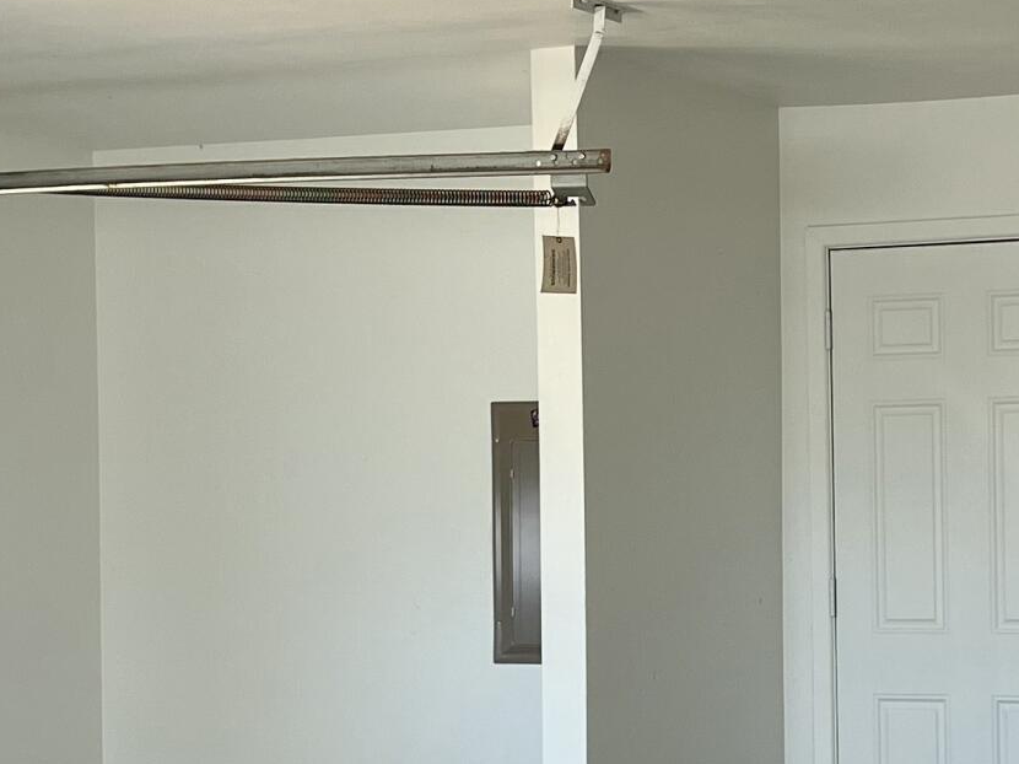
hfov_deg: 20.4
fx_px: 2766
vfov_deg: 15.7
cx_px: 927
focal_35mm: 94
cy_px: 558
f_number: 1.5
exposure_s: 1/121
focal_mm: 5.7
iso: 80
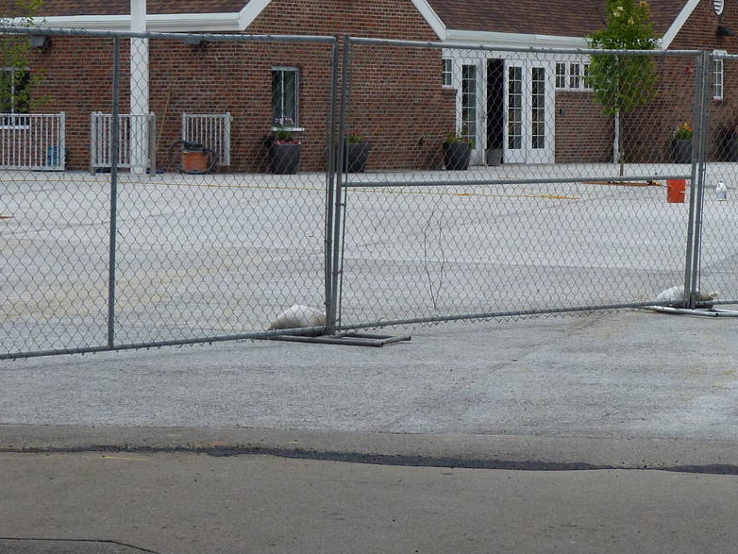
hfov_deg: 14.6
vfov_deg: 11.0
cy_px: 139
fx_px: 2879
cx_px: 474
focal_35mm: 135
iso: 80
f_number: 5.6
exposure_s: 1/400
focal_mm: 11.8
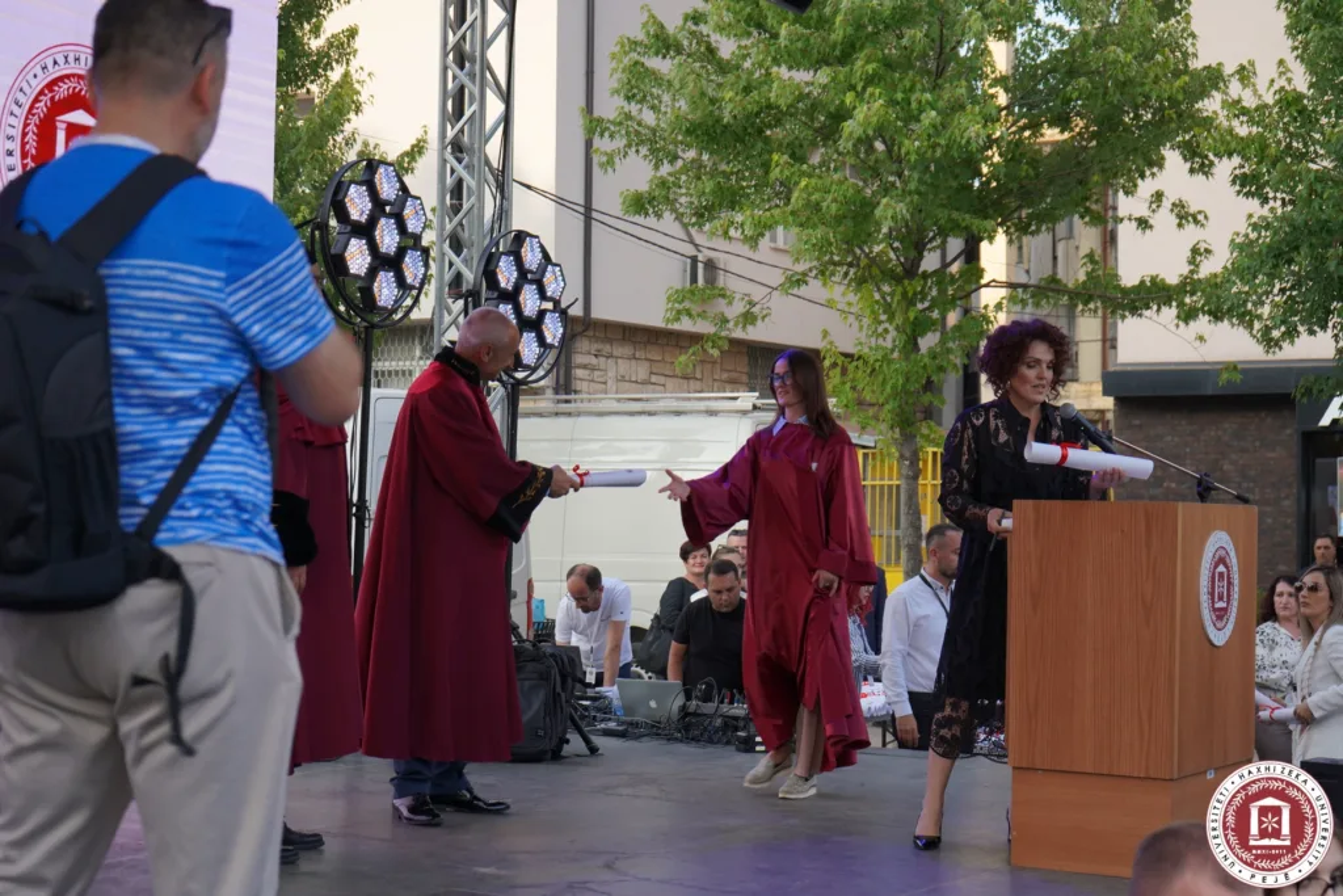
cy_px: 448
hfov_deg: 34.5
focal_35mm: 58
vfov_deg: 23.4
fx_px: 2164
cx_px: 672
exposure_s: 1/160
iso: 200
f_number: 5
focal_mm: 58
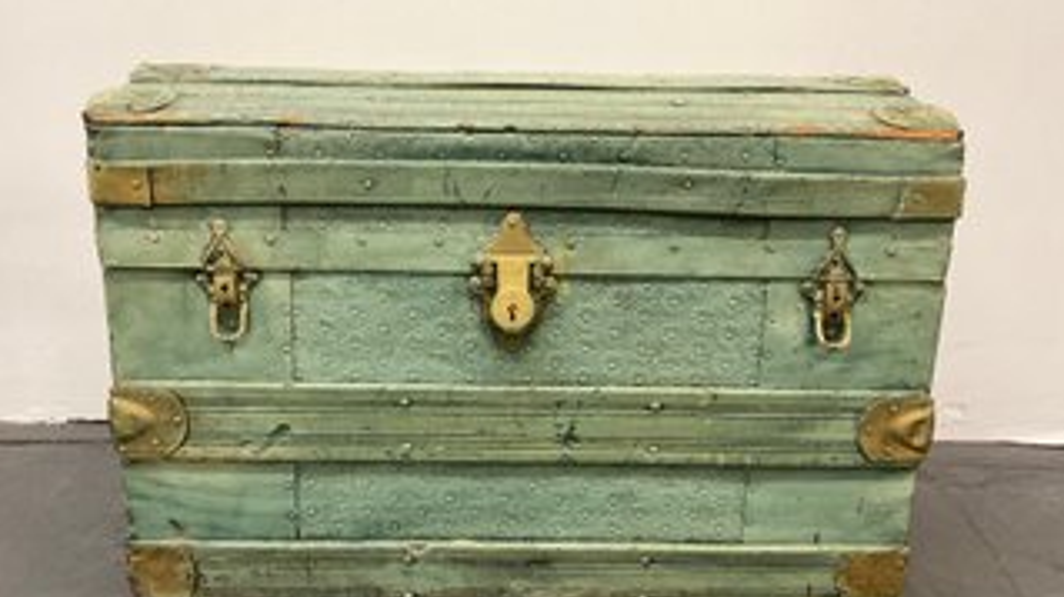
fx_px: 959
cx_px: 515
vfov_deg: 34.4
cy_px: 365
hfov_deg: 58.0
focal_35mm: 34
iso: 160
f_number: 1.8
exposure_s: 1/60
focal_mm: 3
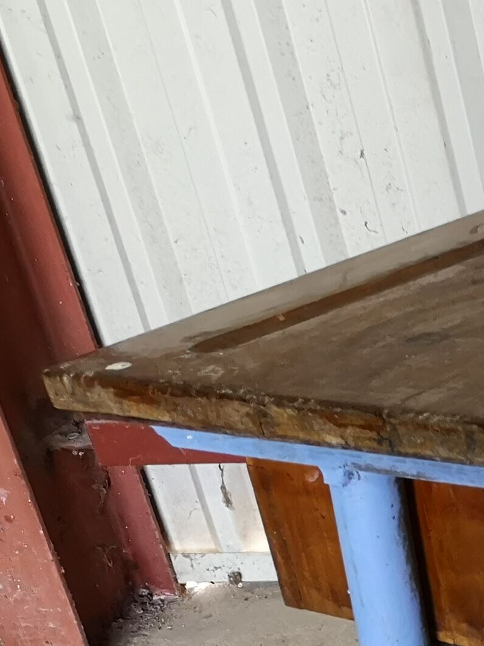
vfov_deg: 18.1
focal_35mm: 101
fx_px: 1883
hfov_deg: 12.3
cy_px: 858
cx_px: 1085
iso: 160
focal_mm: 3.95
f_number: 1.8
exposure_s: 1/50
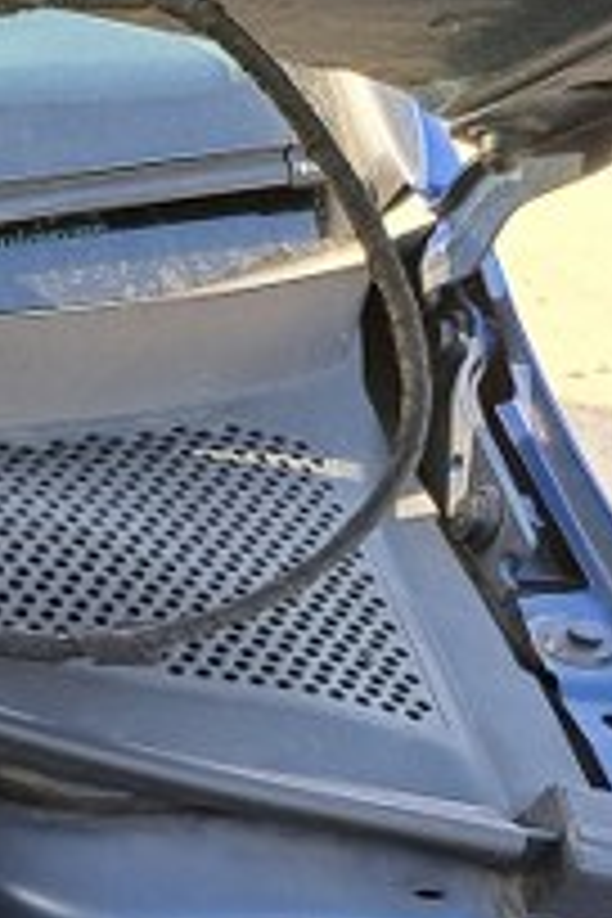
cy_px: 1251
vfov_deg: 19.0
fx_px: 2499
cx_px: -1161
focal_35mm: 98
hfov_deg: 10.4
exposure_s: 1/136
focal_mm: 5.23
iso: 50
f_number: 1.8
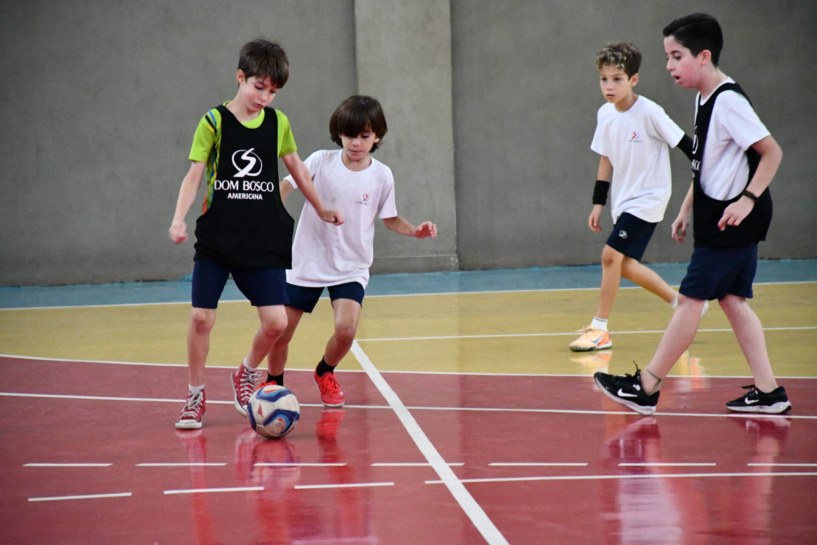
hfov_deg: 9.8
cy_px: 272
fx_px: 4765
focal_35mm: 210
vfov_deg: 6.5
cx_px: 408
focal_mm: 140
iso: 9000
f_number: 5.6
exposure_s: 1/250
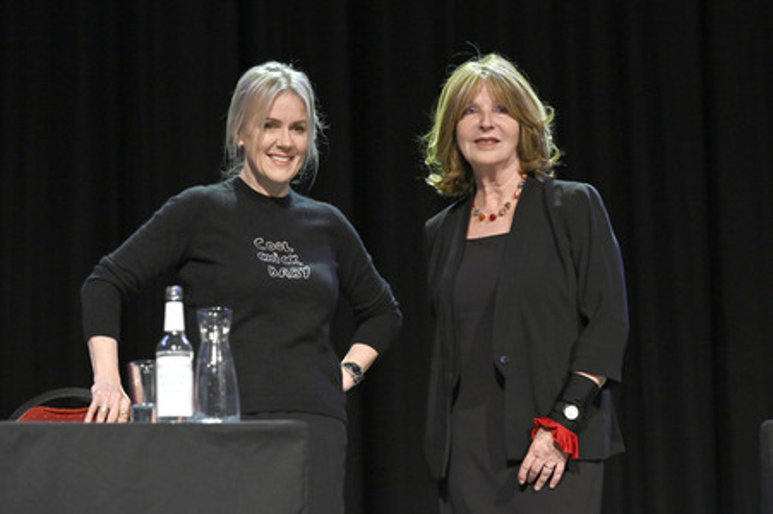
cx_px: 386
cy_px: 257
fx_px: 2467
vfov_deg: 11.9
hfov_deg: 17.8
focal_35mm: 115
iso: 1600
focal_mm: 115
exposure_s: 1/320
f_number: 4
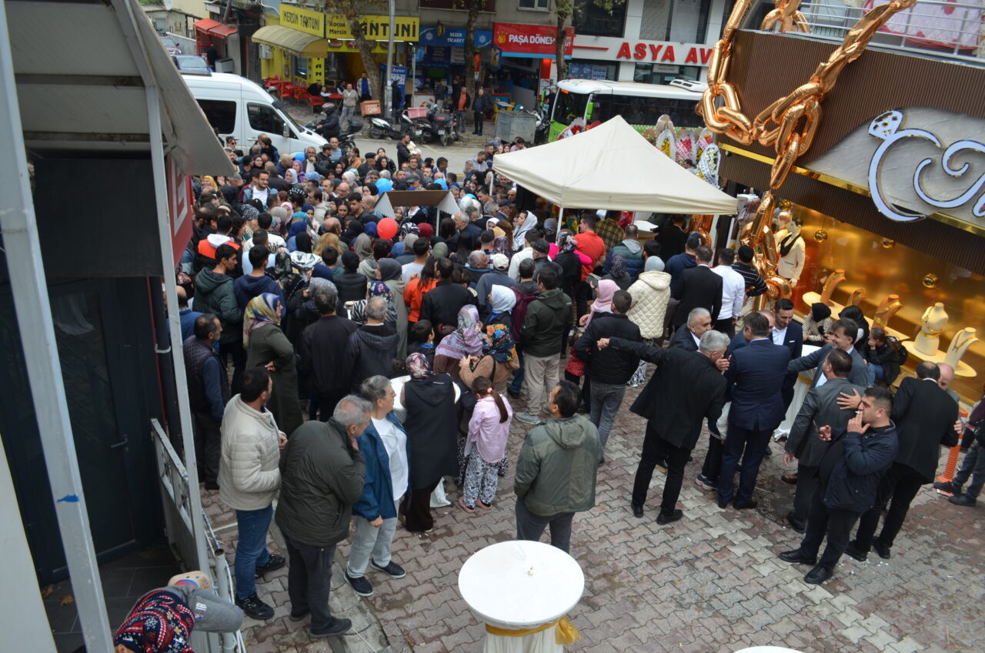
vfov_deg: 47.7
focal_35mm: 27
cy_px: 326
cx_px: 492
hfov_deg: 67.5
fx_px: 737
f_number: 6.3
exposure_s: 1/100
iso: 100
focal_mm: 18
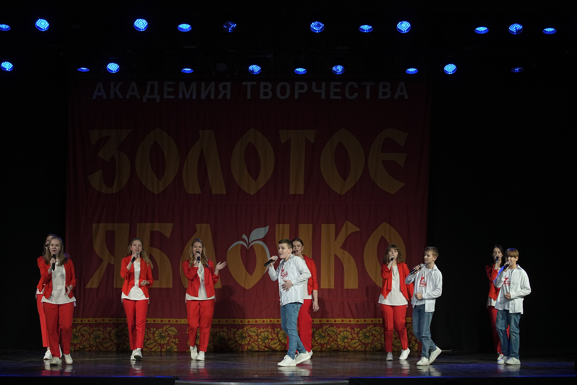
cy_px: 192
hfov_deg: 24.2
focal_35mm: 84
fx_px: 1346
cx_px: 288
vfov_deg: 16.3
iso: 2000
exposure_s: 1/400
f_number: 4
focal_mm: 84
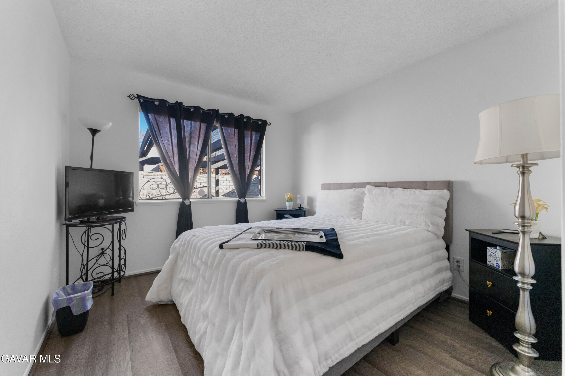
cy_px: 188
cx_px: 282
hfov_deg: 104.3
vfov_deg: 81.2
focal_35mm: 14
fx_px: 220
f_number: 5
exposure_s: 1/30
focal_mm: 14
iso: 2500
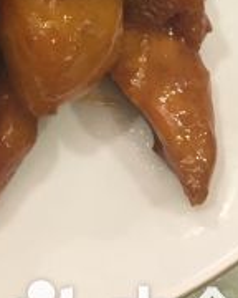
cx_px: -7
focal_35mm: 110
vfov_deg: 15.8
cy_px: -174
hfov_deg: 13.8
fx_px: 969
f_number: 2.2
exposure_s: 1/33
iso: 250
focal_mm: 4.15
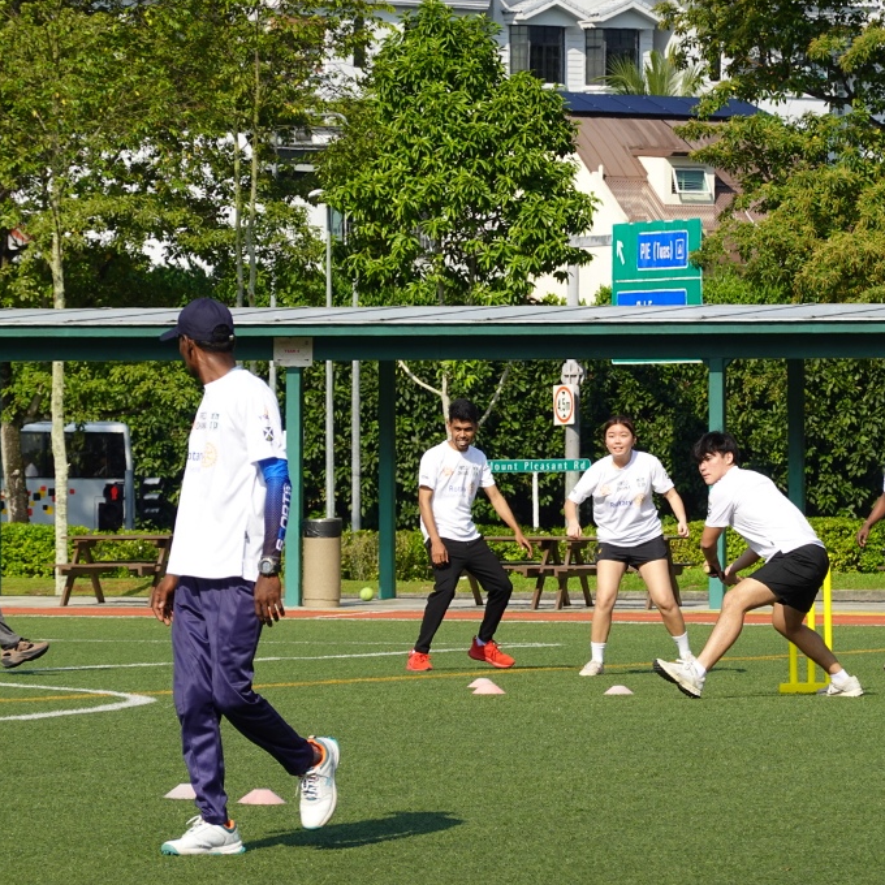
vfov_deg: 6.8
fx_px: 7405
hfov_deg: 6.8
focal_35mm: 256
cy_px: 441
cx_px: 601
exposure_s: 1/400
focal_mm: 72
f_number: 5.6
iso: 100
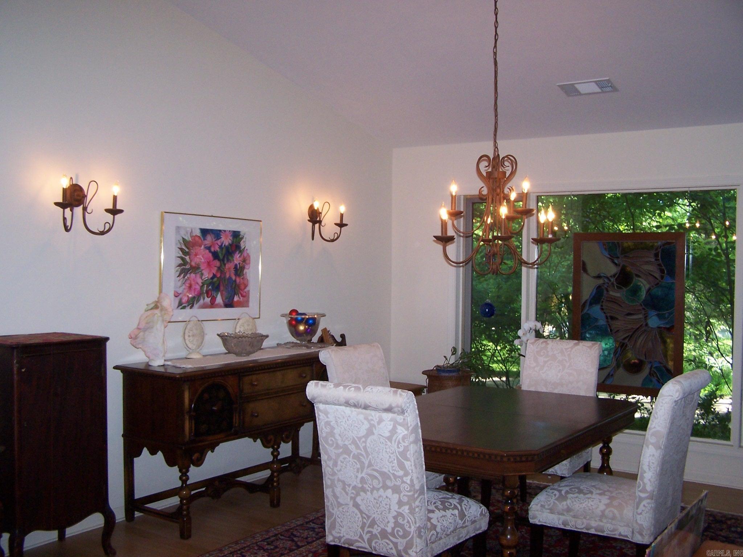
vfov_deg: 37.7
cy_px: 278
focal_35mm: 38
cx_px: 372
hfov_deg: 49.0
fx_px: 816
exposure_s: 1/60
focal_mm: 6.3
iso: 140
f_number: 2.8
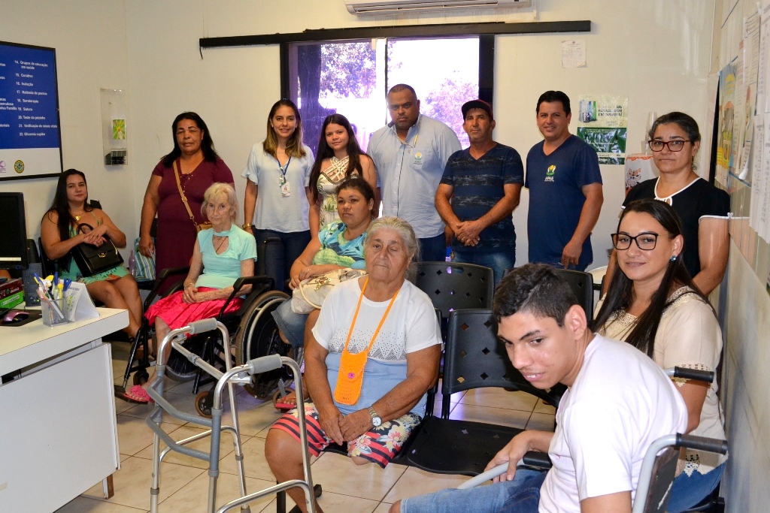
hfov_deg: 57.2
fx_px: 706
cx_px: 385
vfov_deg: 40.0
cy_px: 256
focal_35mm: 33
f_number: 5.6
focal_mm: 22
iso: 1600
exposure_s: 1/60
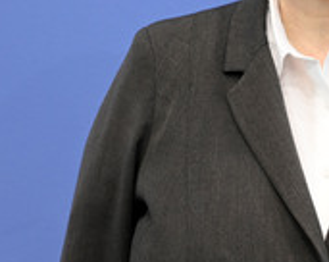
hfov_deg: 10.3
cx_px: 307
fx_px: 1807
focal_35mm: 186
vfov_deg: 8.2
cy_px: -6
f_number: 4.5
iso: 4000
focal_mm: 75
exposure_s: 1/500
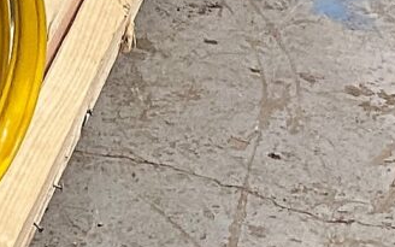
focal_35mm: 215
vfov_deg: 5.5
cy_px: -616
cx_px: -832
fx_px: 2314
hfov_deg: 8.2
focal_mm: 4.25
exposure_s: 1/60
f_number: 1.8
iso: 200
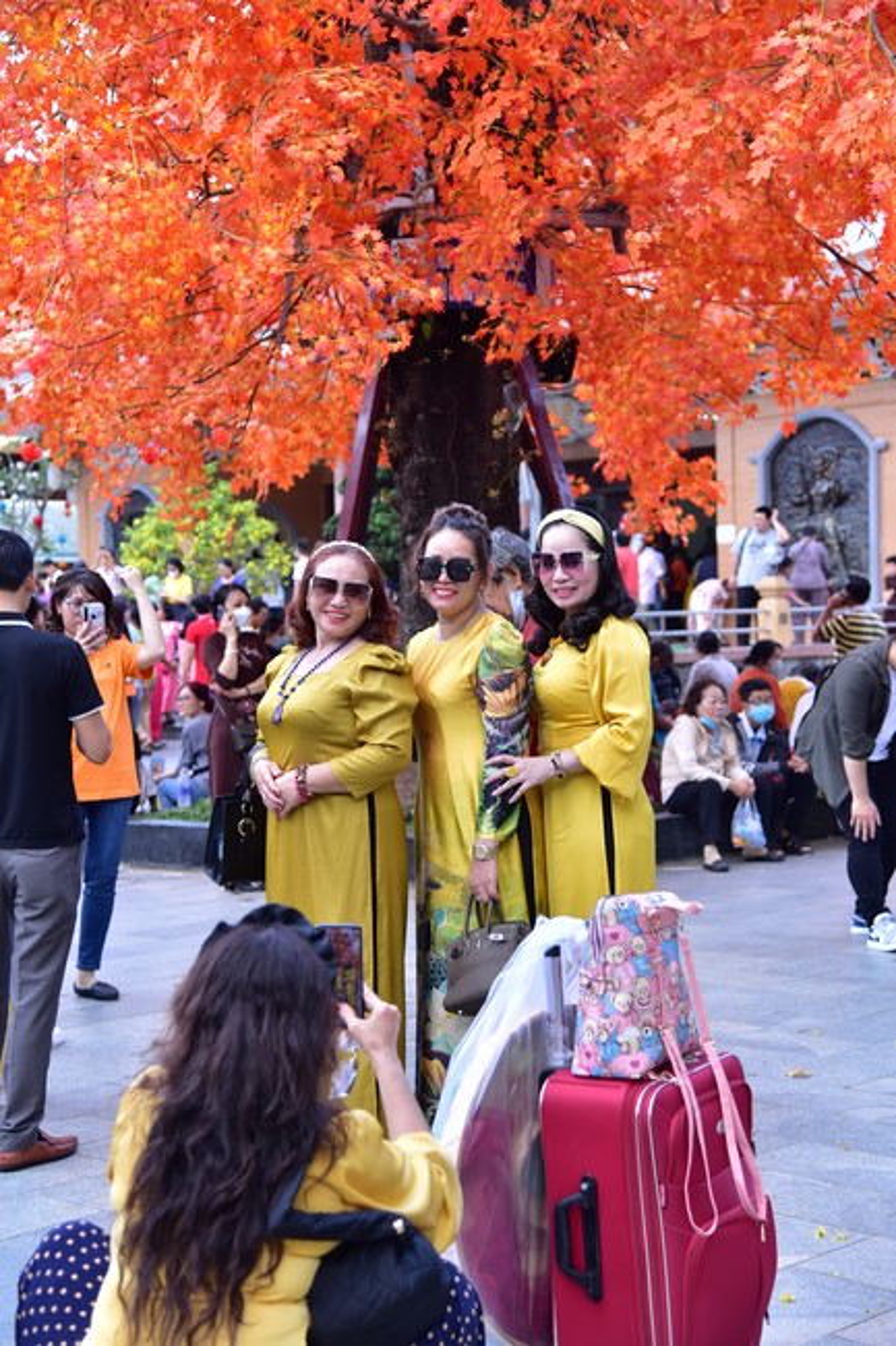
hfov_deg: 21.9
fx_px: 2316
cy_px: 673
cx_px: 448
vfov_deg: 32.4
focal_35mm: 62
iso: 250
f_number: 4.5
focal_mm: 62
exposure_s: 1/160
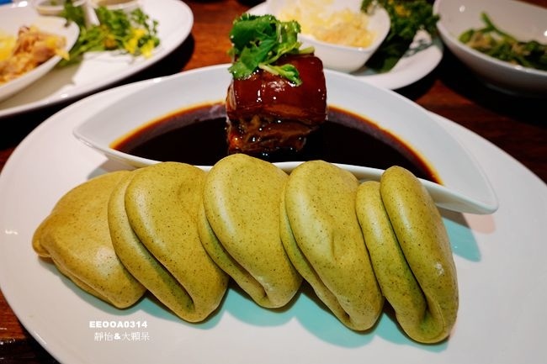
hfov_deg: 73.8
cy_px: 182
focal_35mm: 24
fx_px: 365
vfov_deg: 53.1
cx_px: 274
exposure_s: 1/50
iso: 125
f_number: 2.8
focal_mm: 9
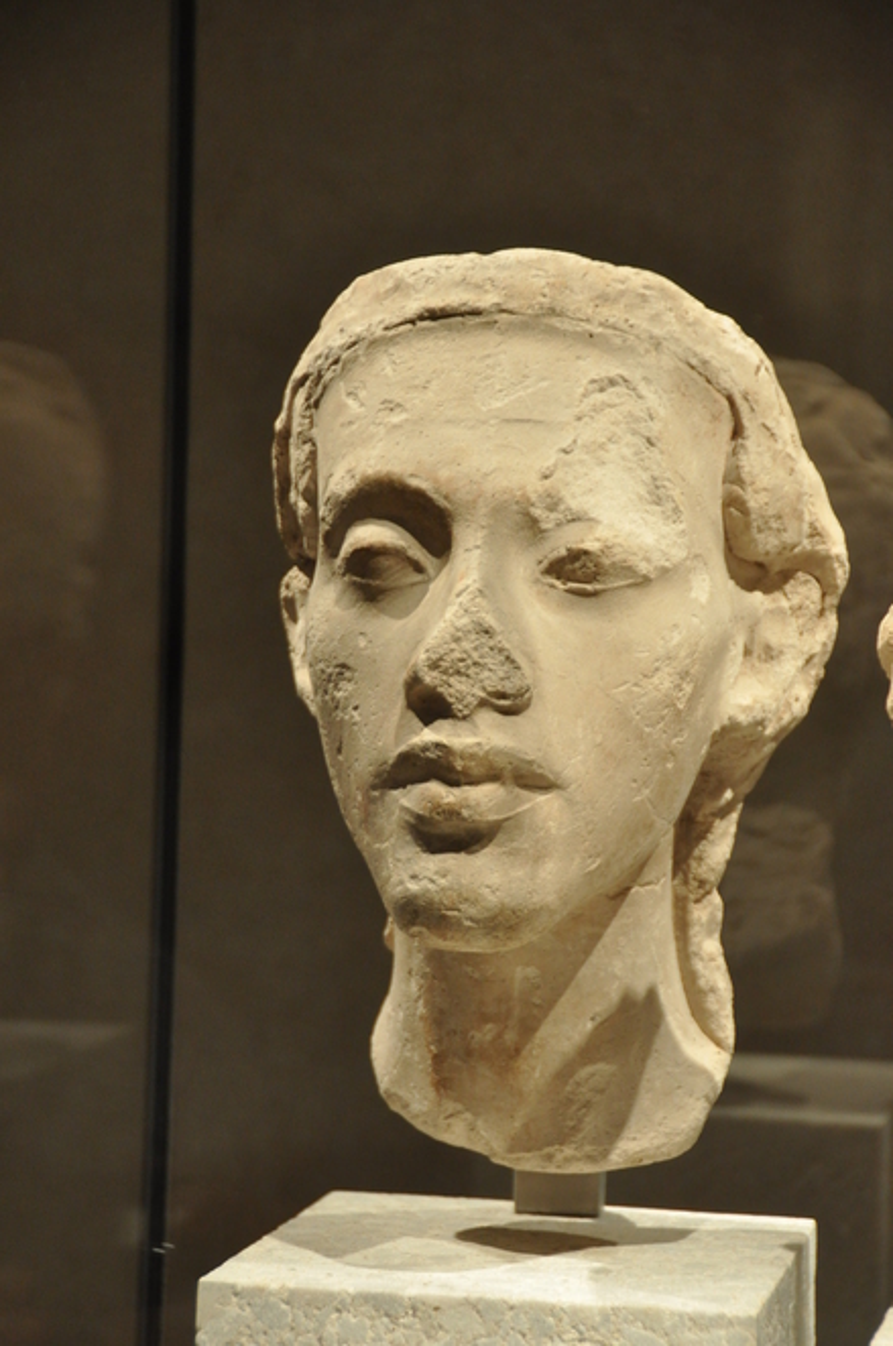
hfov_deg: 12.1
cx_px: 446
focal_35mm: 112
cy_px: 673
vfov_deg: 18.2
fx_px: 4201
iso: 1000
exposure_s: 1/50
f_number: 5
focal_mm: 75
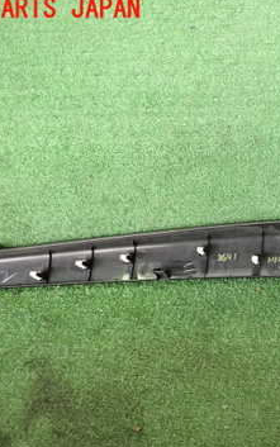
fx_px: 549
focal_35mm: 45
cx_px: 290
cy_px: 279
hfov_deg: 26.8
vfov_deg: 44.0
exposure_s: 1/30
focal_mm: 4.5
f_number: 2
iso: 320
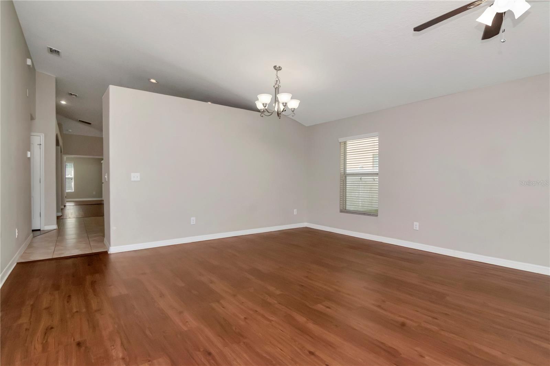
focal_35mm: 16
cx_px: 275
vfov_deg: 72.0
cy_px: 183
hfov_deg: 95.0
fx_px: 252
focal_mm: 11
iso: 1000
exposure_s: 1/160
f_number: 13
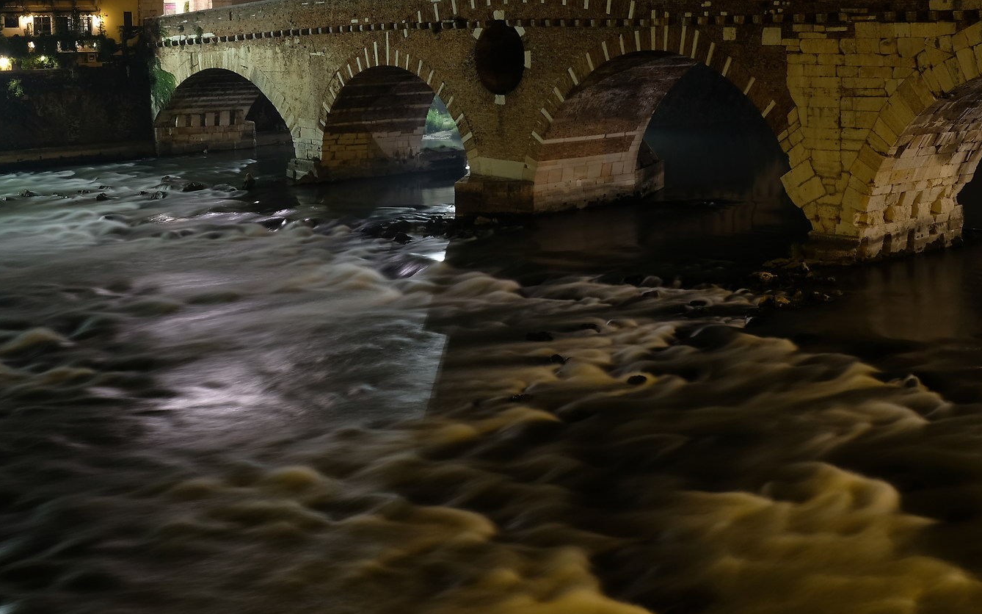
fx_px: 1418
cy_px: 105
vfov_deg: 24.0
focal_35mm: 53
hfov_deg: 38.2
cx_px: 513
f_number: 8
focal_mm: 19.6
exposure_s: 8
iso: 250
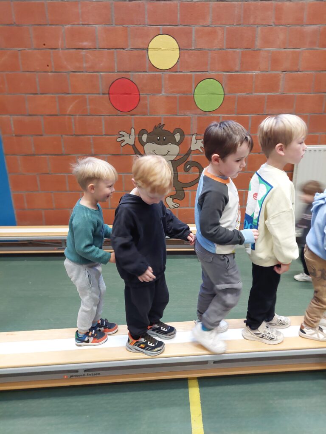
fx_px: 314
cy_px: 217
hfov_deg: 54.9
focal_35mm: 25
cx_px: 163
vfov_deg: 69.4
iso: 500
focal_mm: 5.23
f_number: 1.8
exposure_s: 1/25
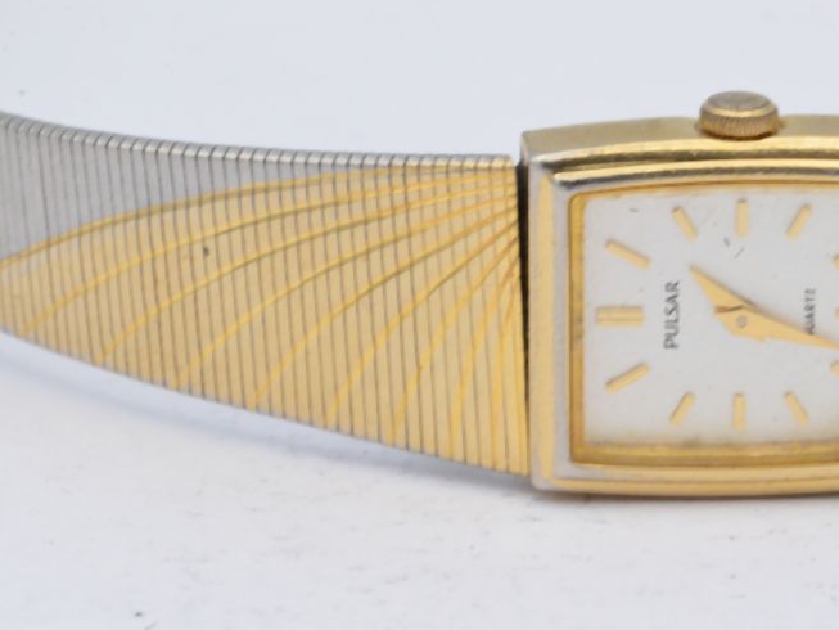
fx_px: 6736
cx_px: 749
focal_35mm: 278
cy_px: 287
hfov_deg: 7.1
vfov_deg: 5.4
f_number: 29
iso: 1250
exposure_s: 1/40
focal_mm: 105
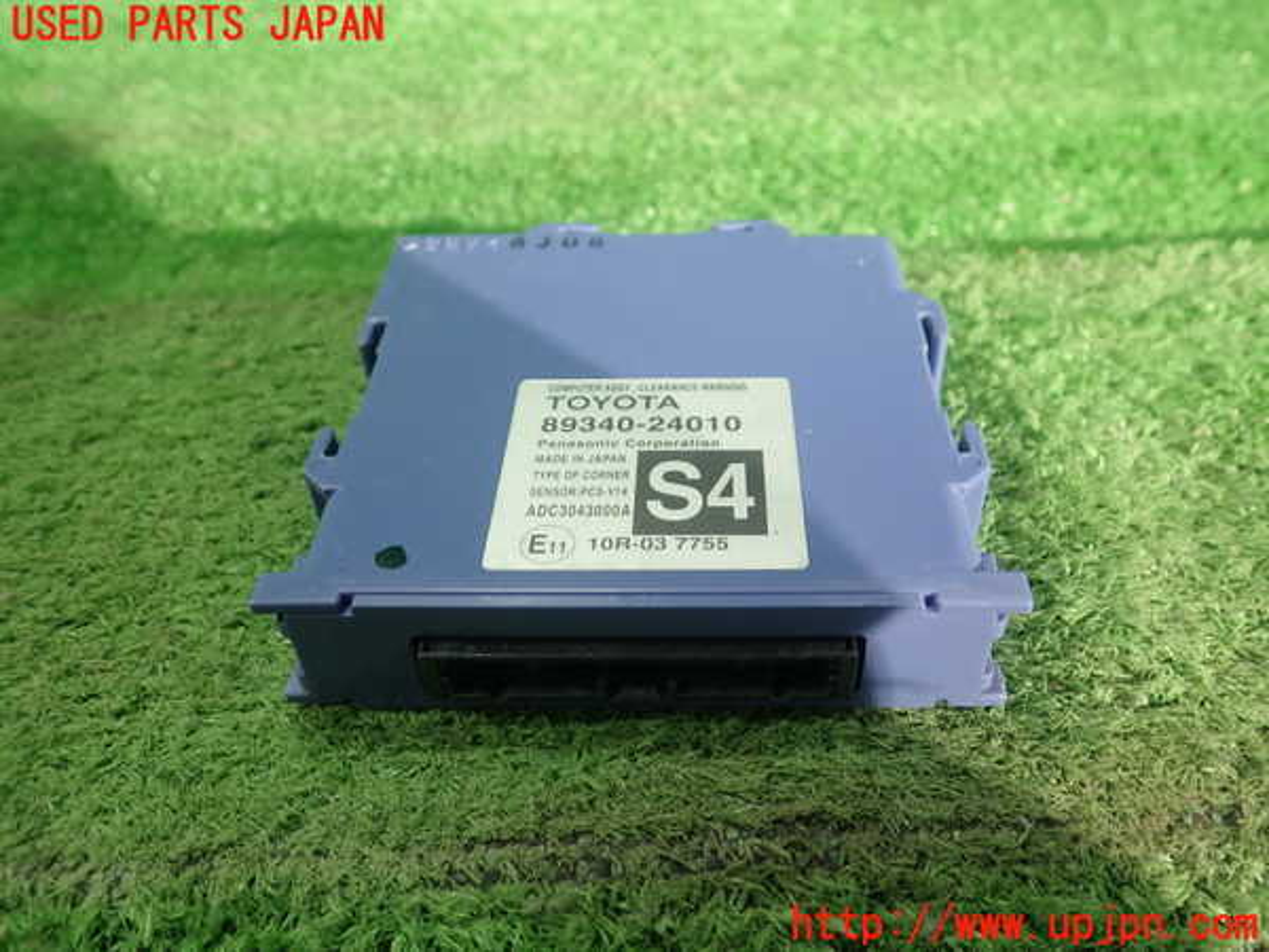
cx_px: 634
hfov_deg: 60.0
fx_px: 1100
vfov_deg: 46.8
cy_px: 476
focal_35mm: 30
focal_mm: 5.5
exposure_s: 1/125
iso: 160
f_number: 2.3
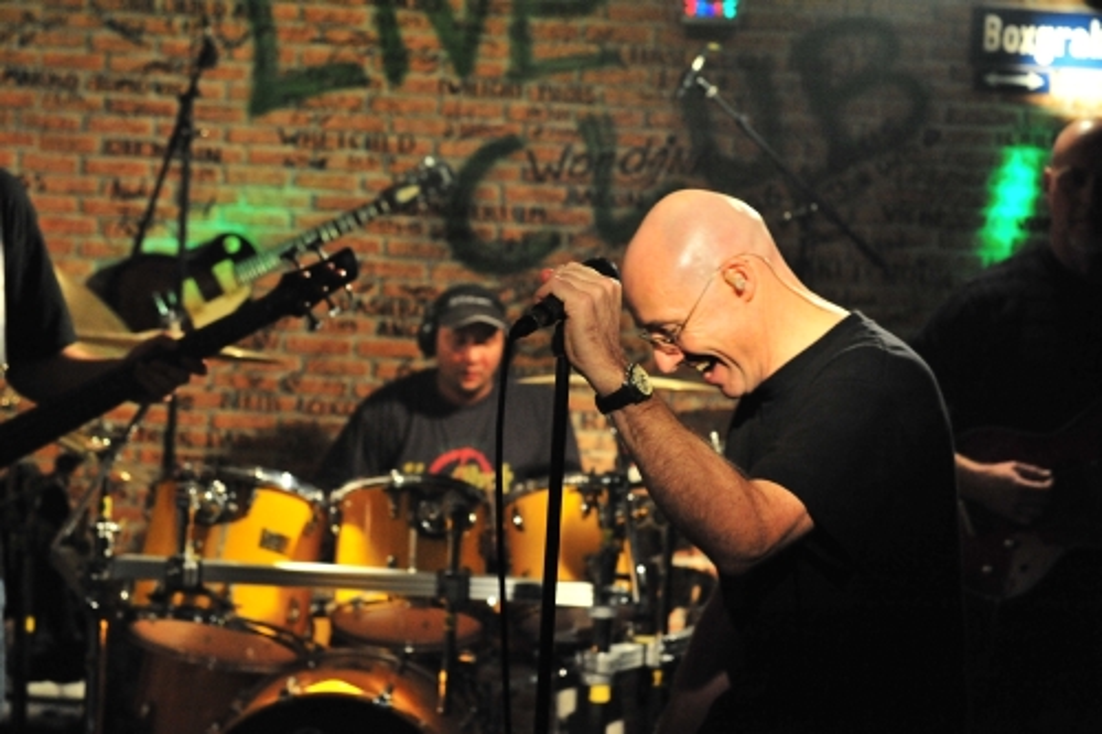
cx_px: 551
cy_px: 367
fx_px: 2142
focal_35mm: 70
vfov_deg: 19.4
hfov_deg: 28.9
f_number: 5.6
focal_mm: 70
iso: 6400
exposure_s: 1/125
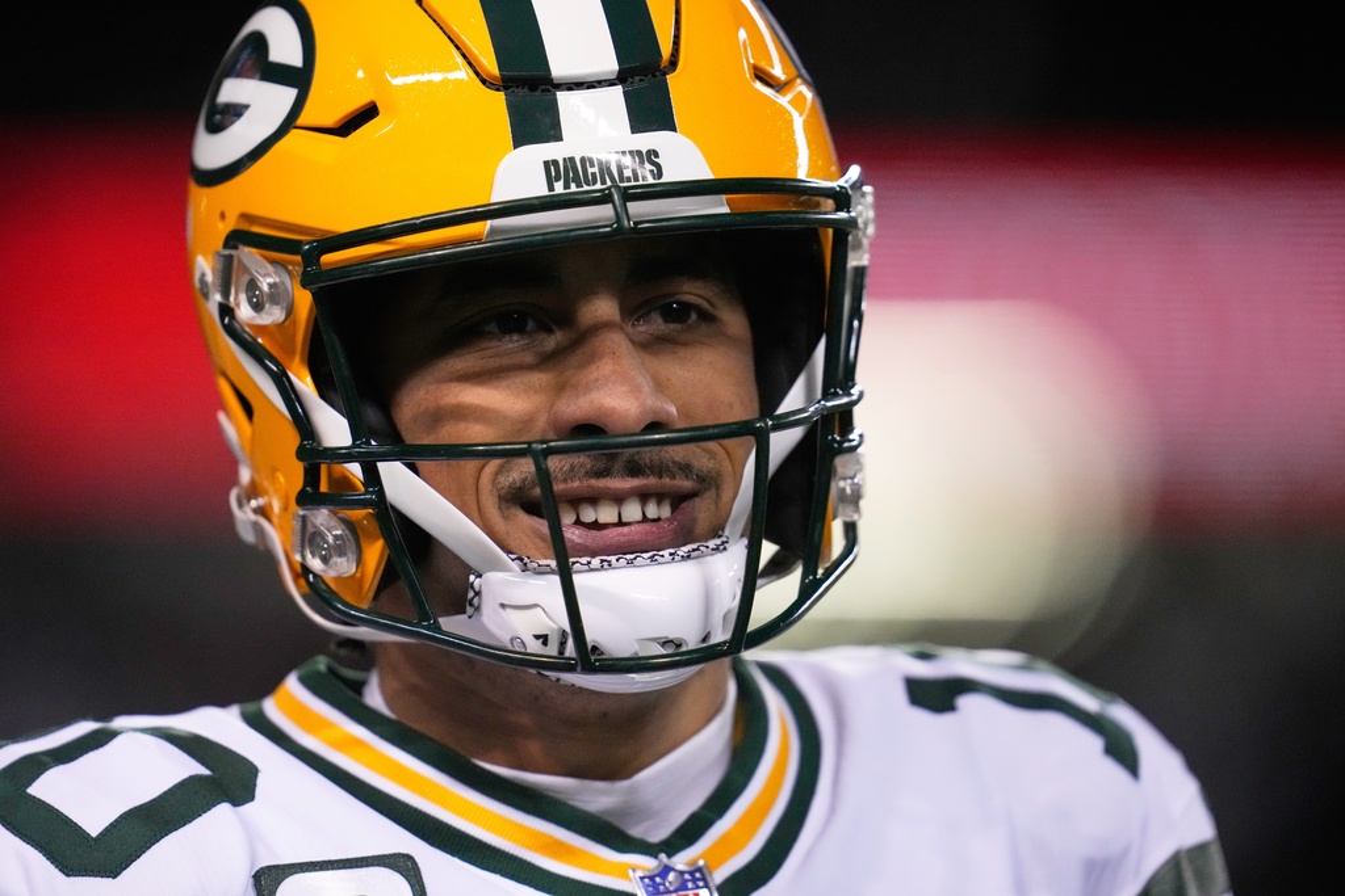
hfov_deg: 5.2
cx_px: 672
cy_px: 448
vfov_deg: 3.4
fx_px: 14946
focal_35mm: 400
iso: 6400
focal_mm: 400
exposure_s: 1/5000
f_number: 2.8
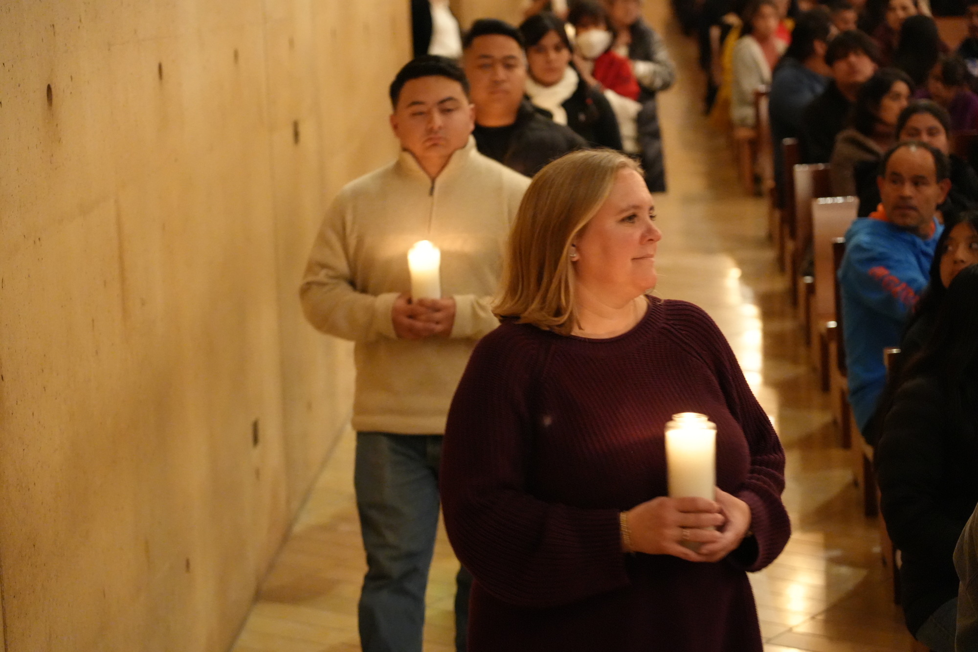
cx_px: 489
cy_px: 326
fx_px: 2580
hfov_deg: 21.5
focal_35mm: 95
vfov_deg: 14.4
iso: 12800
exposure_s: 1/30
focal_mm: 95
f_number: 4
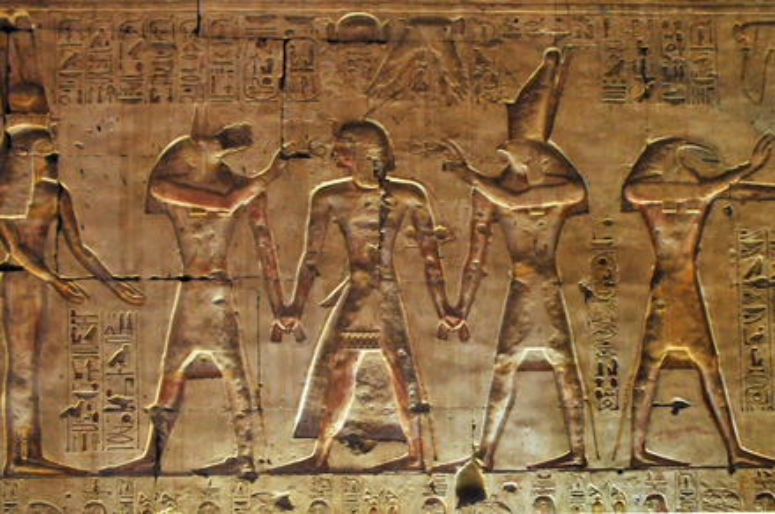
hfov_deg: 55.2
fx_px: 742
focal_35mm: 34
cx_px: 388
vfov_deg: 38.2
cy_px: 257
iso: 2000
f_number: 4
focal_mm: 23
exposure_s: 1/60
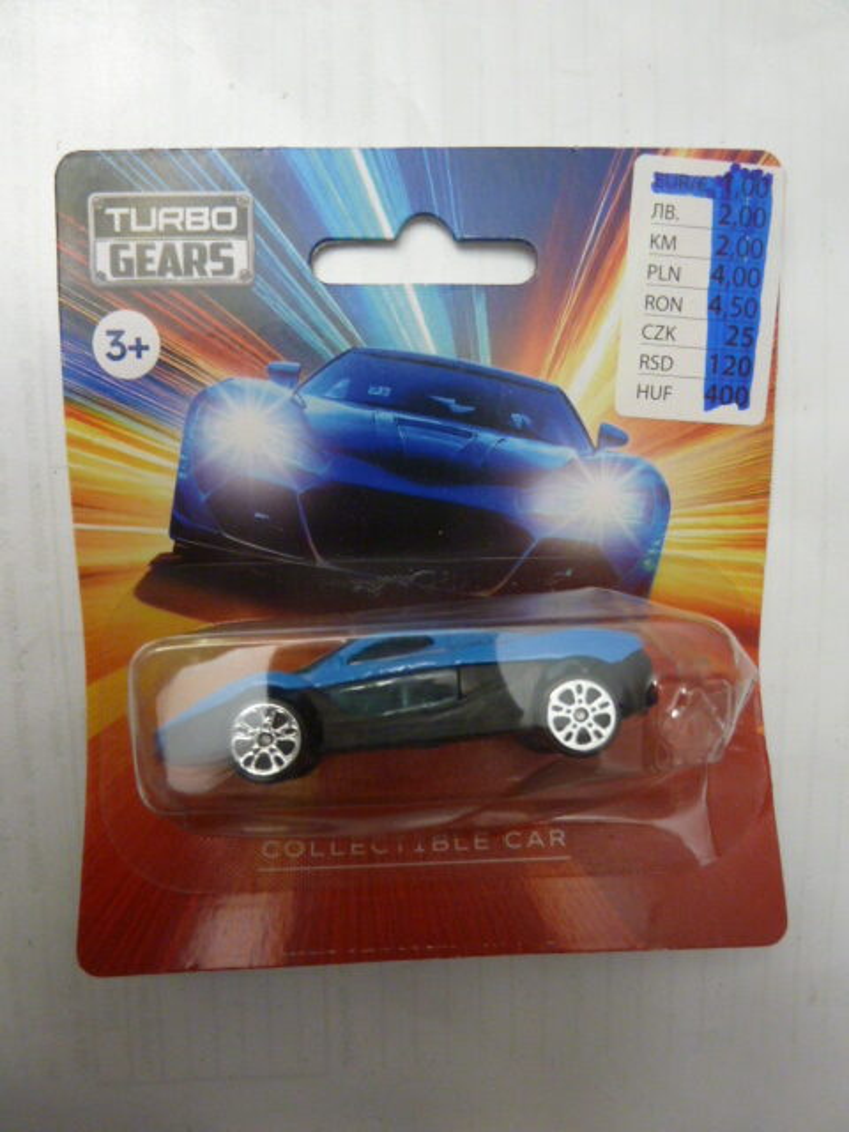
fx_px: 818
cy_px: 566
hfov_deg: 54.9
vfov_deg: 69.4
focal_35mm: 25
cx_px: 424
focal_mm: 4.1
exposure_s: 1/25
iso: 400
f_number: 3.3
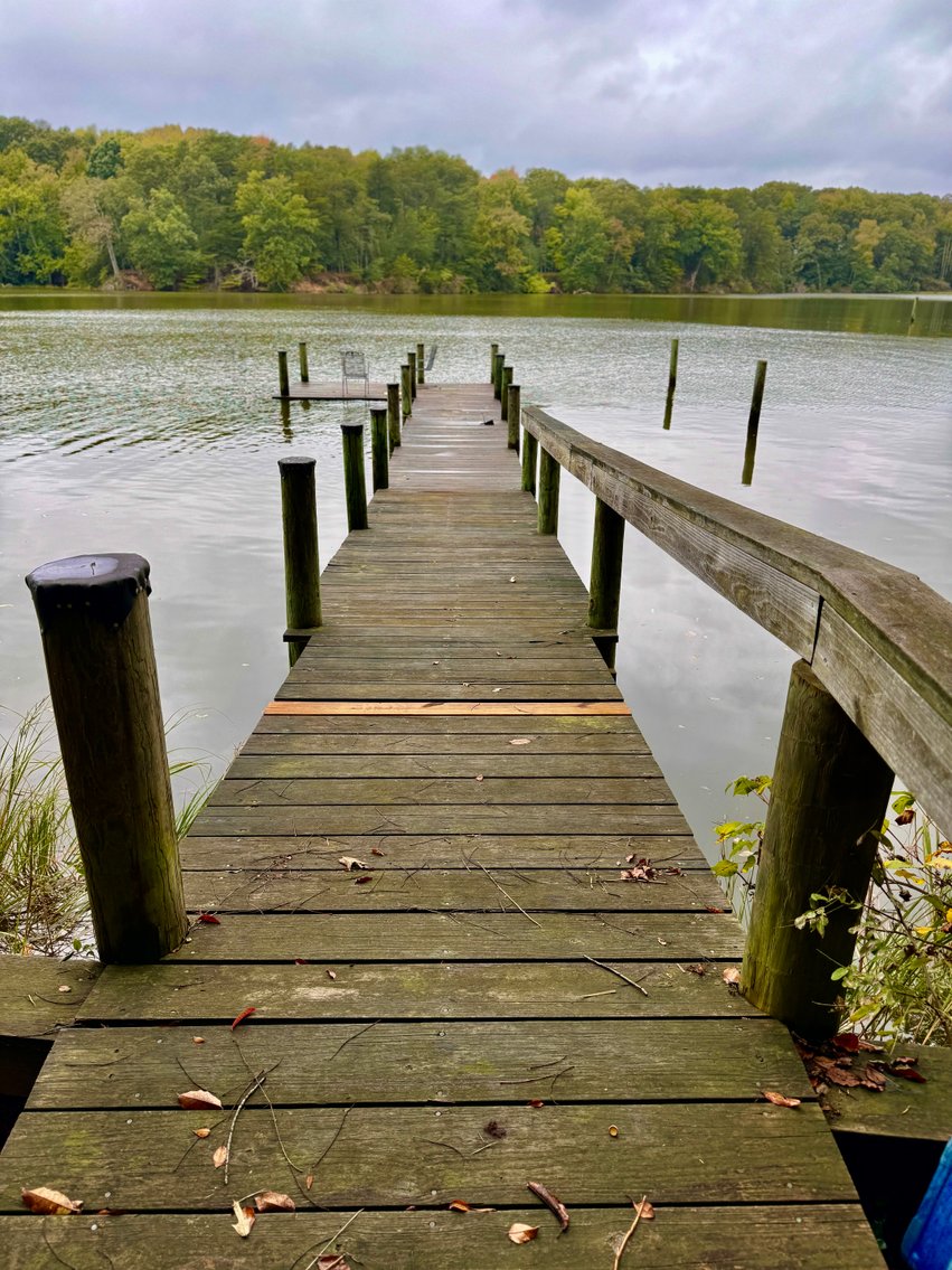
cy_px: 635
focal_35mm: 24
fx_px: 880
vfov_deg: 71.6
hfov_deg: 56.8
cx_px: 476
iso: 80
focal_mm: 6.76
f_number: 1.78
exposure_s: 1/474
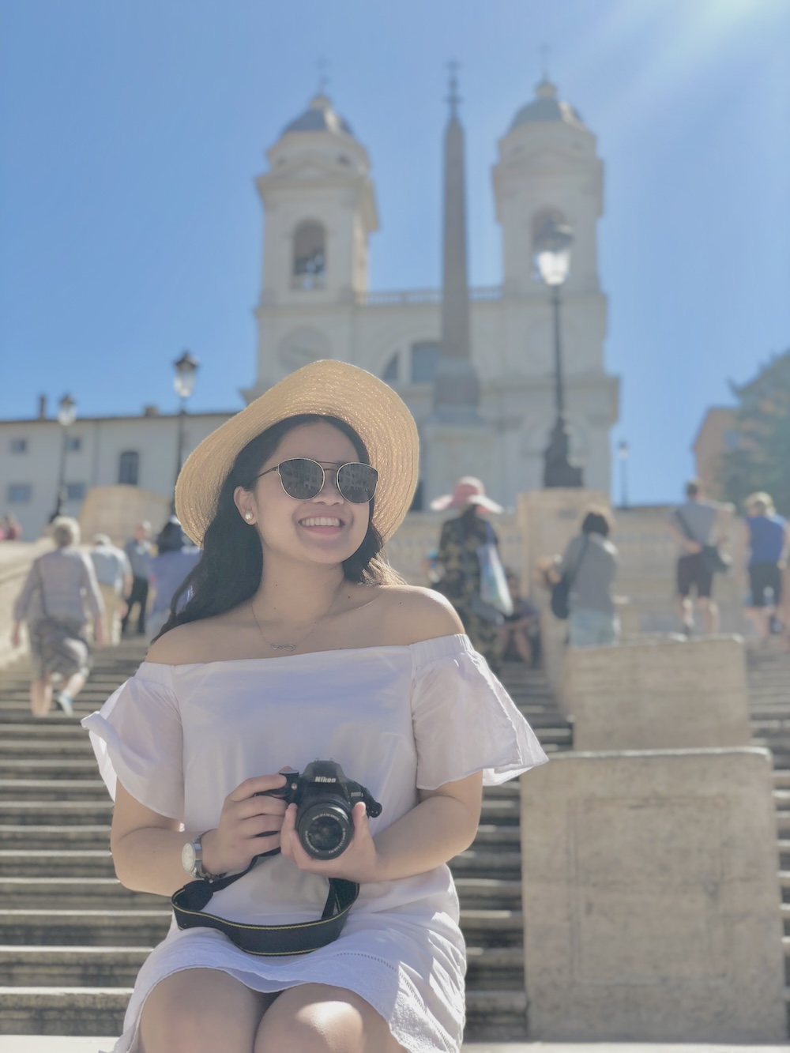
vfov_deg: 36.8
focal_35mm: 52
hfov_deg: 28.0
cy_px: 526
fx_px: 1582
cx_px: 395
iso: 16
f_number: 2.4
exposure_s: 1/810
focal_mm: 6
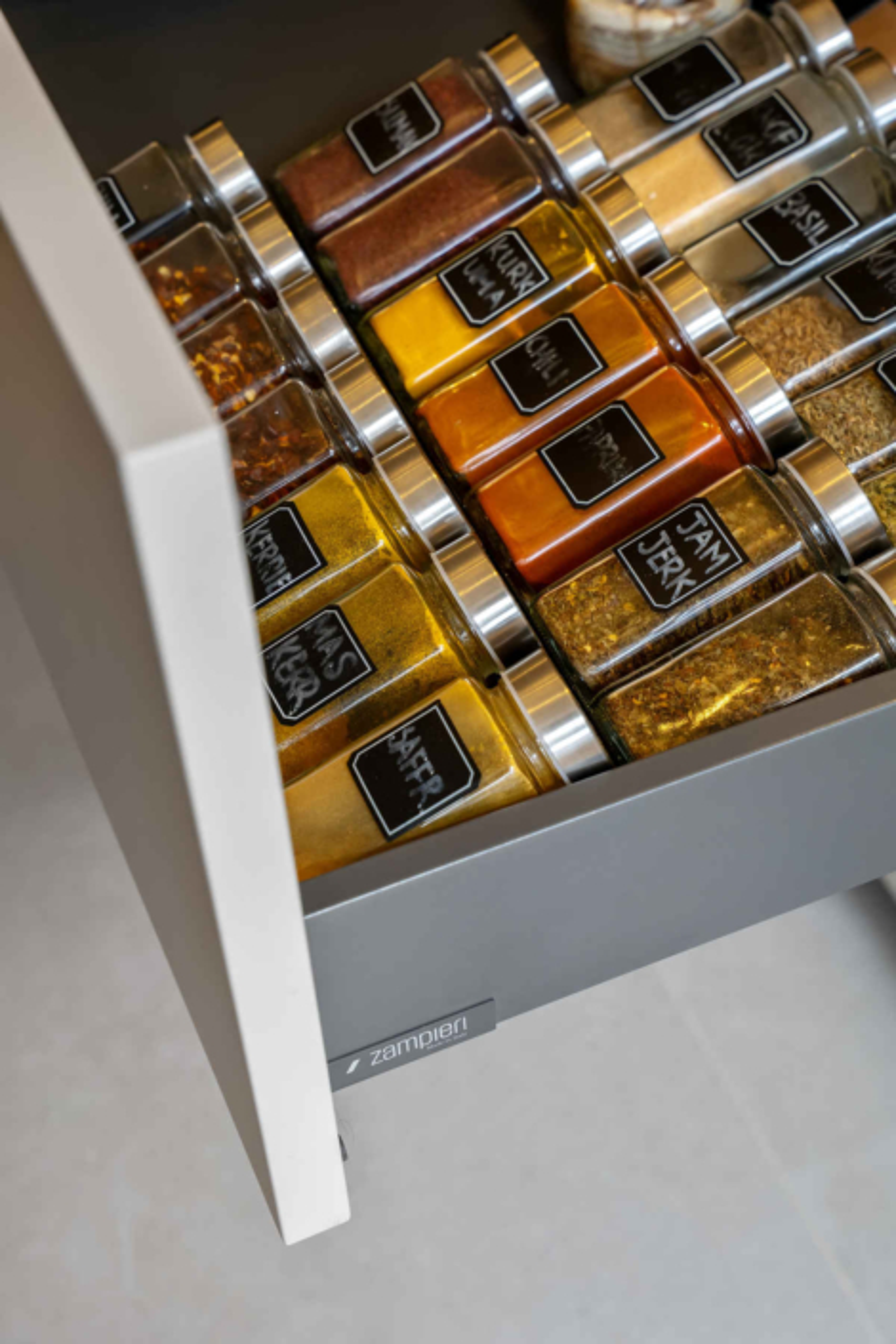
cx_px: 448
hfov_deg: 21.3
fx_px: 2378
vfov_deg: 31.6
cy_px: 672
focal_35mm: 64
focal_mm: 63.7
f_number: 7.1
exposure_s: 1/6
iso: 200
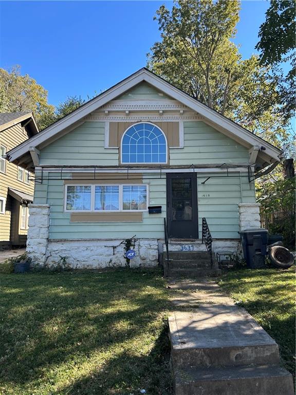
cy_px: 198
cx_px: 148
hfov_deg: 53.1
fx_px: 296
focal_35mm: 26
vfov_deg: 67.3
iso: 50
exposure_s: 1/827
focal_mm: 5.7
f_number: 1.5
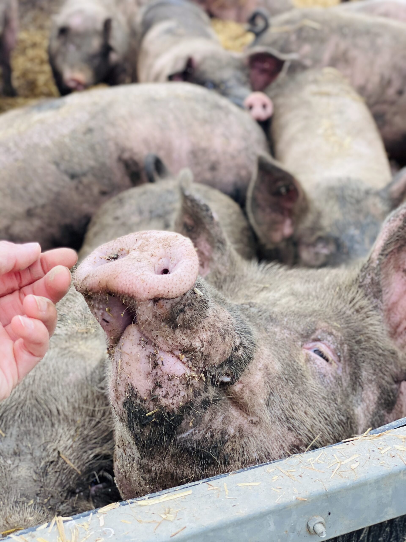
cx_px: 203
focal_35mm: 52
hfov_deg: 28.0
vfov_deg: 36.8
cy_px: 271
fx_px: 813
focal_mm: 6
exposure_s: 1/191
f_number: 2
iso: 20
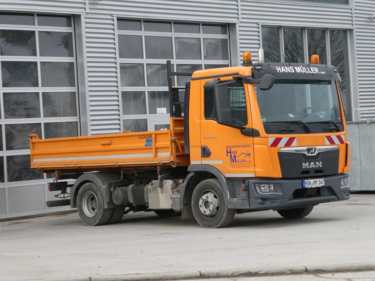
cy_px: 140
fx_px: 910
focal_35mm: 84
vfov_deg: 17.6
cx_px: 188
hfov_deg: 23.3
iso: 100
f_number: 4.8
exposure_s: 1/80
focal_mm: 15
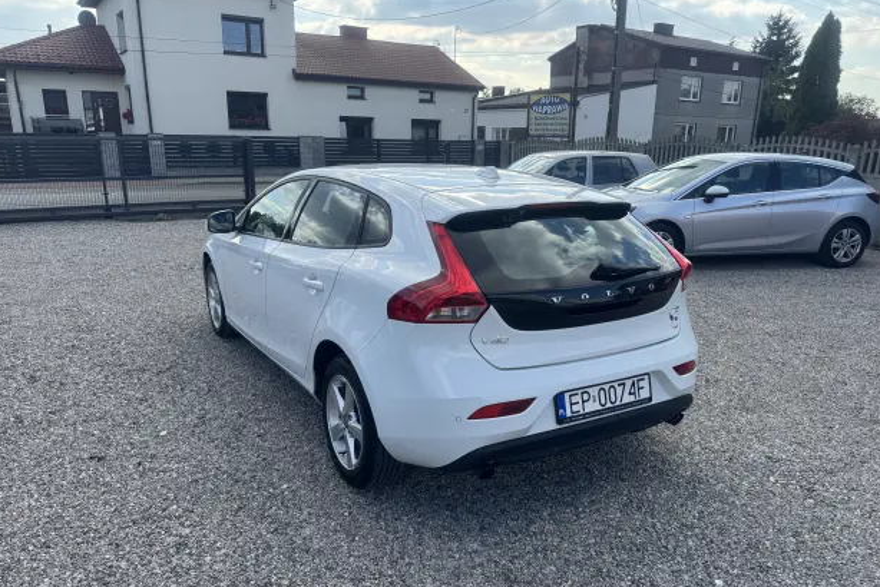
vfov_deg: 49.5
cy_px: 326
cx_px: 451
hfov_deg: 69.4
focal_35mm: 26
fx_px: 636
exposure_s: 1/1980
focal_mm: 6.76
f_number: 1.78
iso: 80
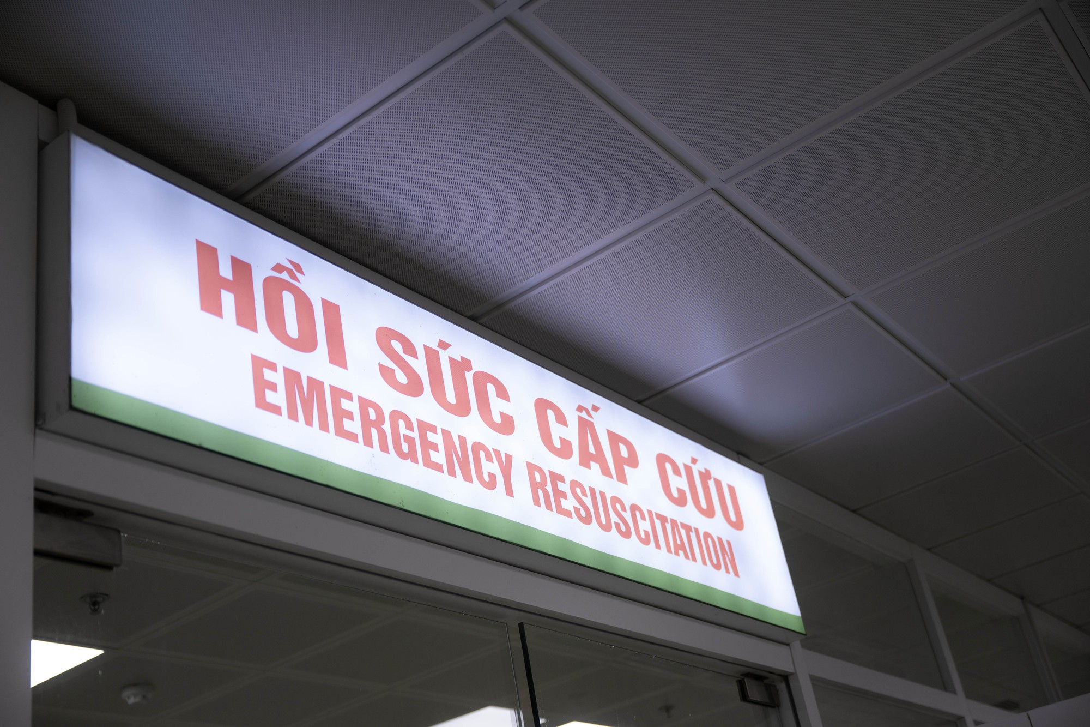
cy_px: 364
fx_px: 1271
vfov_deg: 31.9
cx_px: 545
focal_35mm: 42
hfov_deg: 46.4
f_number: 2.8
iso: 400
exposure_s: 1/250
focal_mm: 42
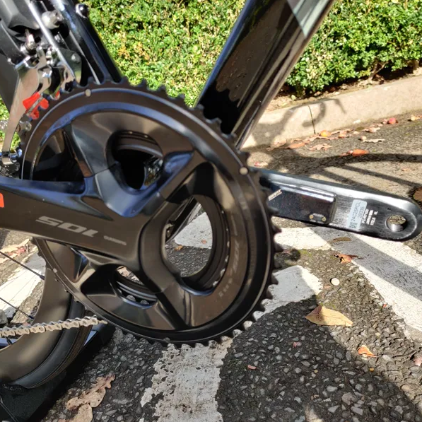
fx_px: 441
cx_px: 177
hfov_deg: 50.9
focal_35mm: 32
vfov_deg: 51.1
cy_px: 211
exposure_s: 1/346
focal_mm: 4.75
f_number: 1.65
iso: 100
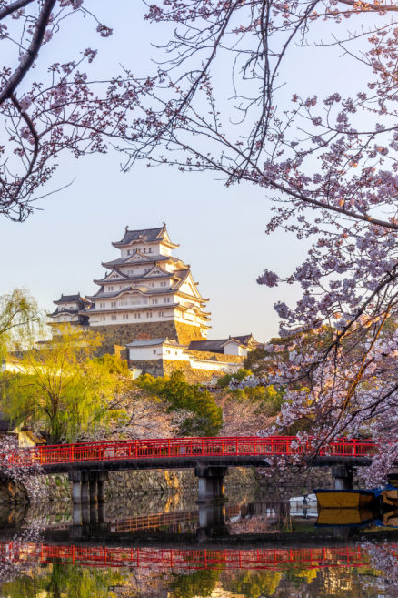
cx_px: 139
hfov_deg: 20.3
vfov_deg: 30.1
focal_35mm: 67
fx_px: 1111
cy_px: 325
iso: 200
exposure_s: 1/160
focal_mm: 43
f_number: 8
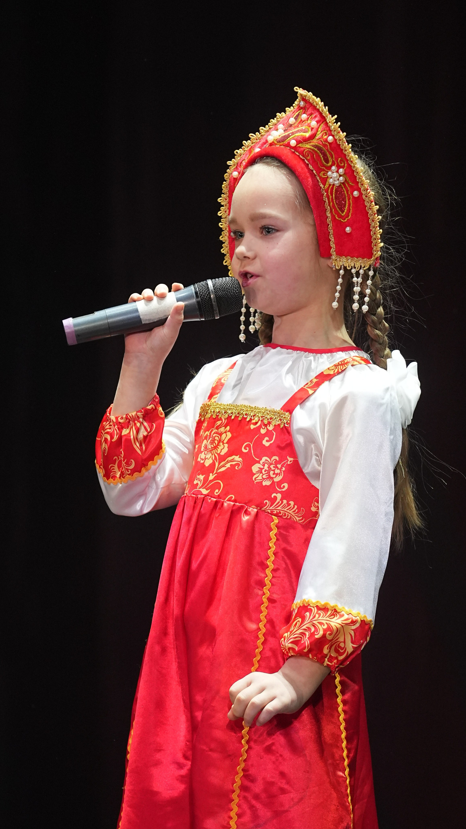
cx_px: 208
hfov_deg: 3.9
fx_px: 6919
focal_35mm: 315
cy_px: 415
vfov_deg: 6.9
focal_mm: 200
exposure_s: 1/400
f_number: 2.8
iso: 2500
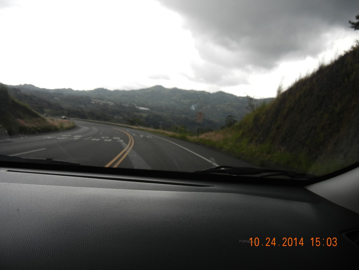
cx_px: 180
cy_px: 135
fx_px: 311
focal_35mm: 30
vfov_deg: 46.8
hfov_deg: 60.0
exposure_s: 1/416
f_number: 3.5
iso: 160
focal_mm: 5.4
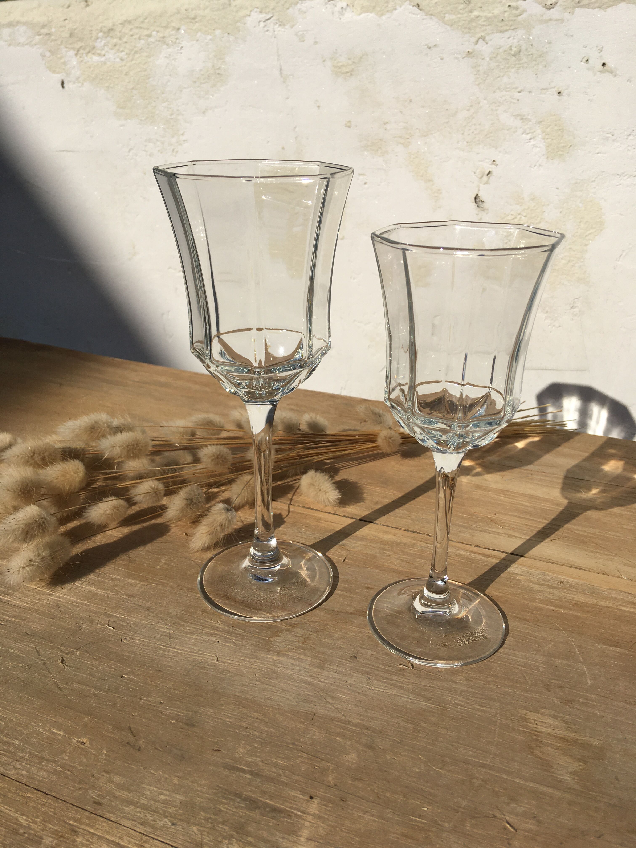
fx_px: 710
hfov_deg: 48.2
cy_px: 424
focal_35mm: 29
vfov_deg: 61.7
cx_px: 318
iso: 25
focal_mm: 4.15
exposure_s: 1/3846
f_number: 2.2
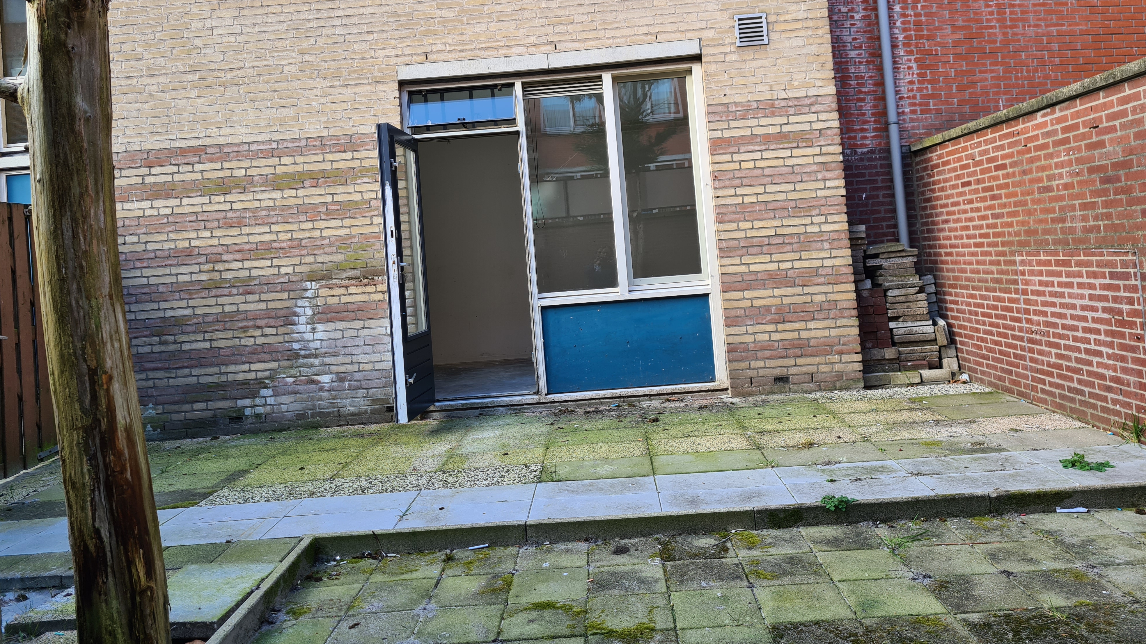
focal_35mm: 29
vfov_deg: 39.8
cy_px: 226
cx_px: 570
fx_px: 881
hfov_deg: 66.1
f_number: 1.8
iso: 50
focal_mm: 5.4
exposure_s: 1/215
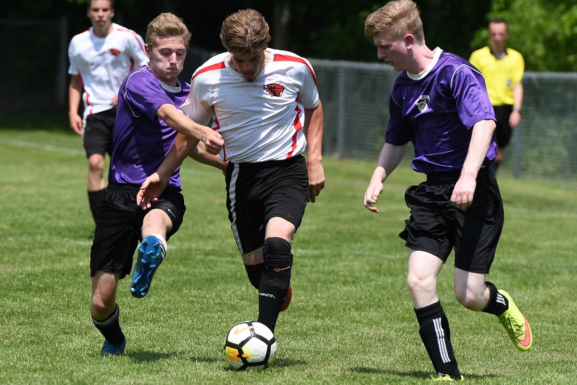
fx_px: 4808
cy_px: 192
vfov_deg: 4.6
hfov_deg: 6.9
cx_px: 288
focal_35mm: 300
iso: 100
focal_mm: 200
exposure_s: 1/1000
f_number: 4.5
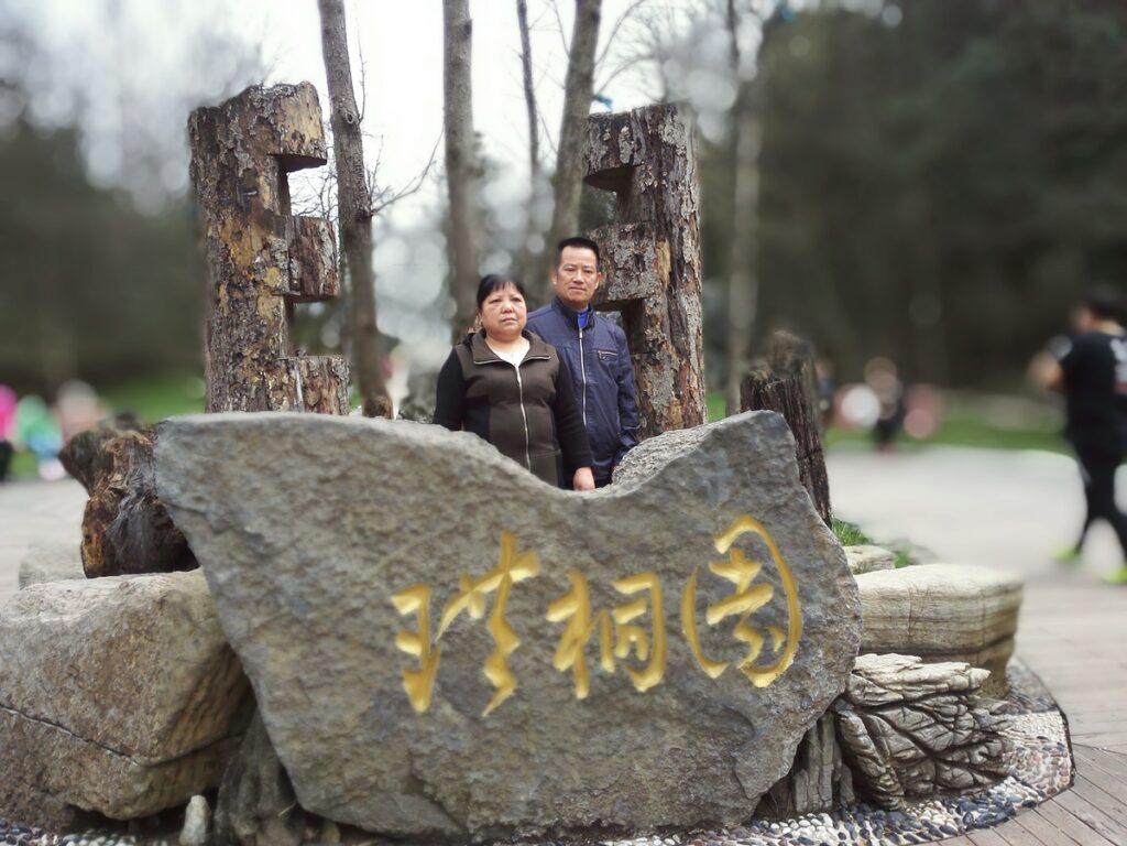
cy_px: 423
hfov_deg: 61.7
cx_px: 564
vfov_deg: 48.2
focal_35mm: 29
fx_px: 944
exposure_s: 1/793
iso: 100
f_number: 1.4
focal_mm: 3.8
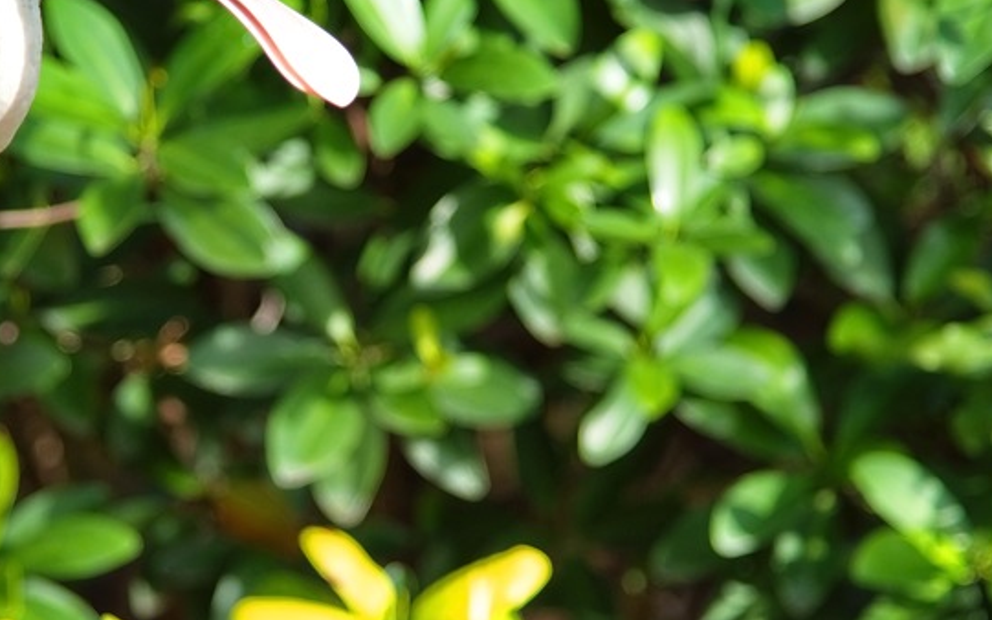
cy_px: 277
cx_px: 255
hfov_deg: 8.7
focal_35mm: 241
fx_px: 6515
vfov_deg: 5.4
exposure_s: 1/200
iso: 250
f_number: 4
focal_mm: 100
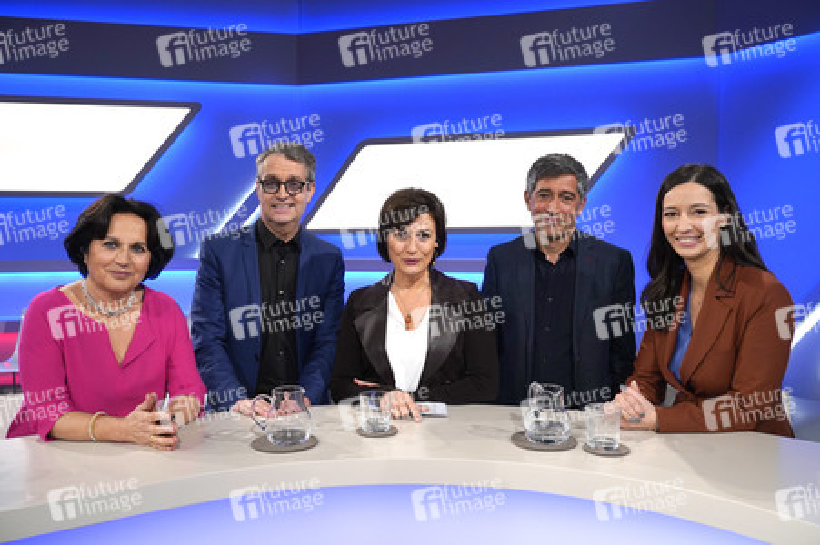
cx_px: 410
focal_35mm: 30
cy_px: 272
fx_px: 683
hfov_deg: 62.0
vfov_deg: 43.5
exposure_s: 1/160
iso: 1600
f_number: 5
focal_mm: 30
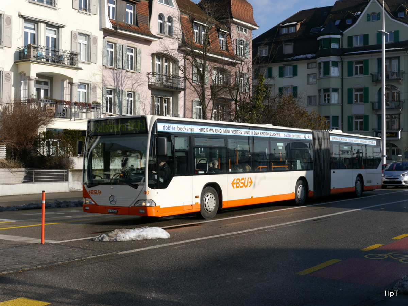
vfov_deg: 29.1
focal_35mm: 50
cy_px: 153
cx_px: 204
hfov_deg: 38.2
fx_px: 589
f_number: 9
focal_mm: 25
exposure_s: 1/400
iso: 160
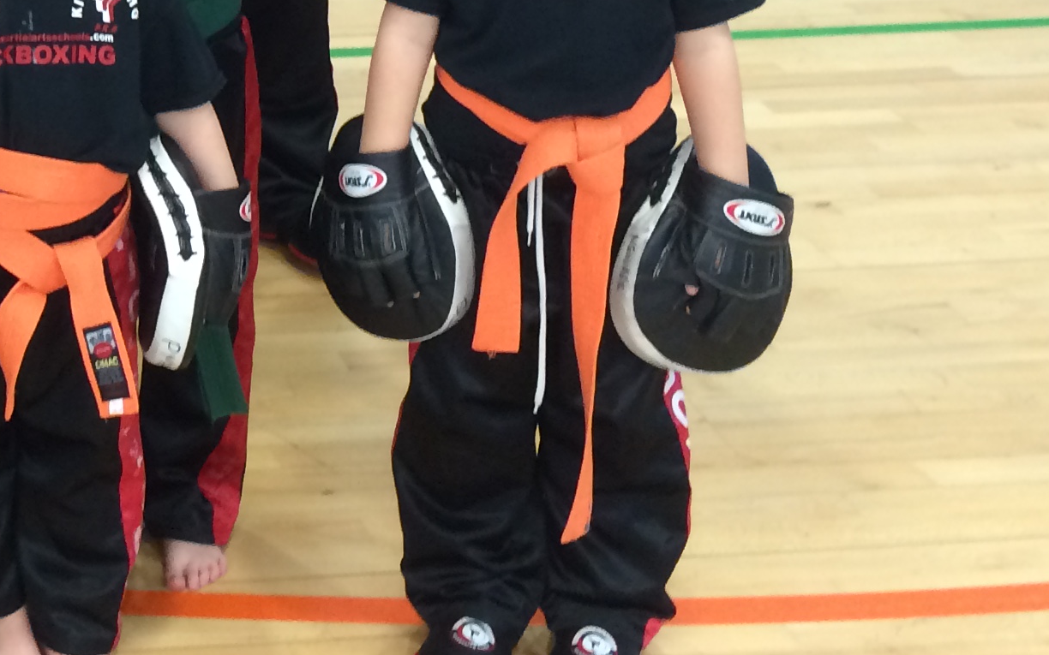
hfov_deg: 23.2
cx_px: -191
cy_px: -247
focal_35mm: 82
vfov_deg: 15.0
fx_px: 2344
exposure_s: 1/30
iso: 100
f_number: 2.2
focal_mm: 4.15
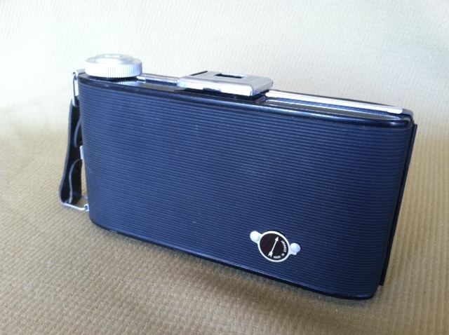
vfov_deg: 40.6
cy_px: 168
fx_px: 453
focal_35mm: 35
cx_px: 224
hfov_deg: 52.7
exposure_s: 1/15
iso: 80
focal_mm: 3.85
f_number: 2.8
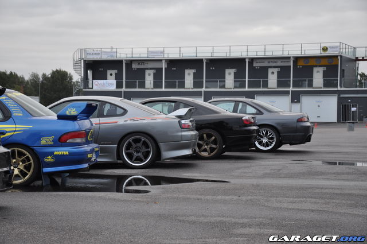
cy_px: 122
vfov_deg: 17.4
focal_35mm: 78
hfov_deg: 26.0
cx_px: 184
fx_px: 794
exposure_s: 1/60
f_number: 5
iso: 560
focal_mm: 52
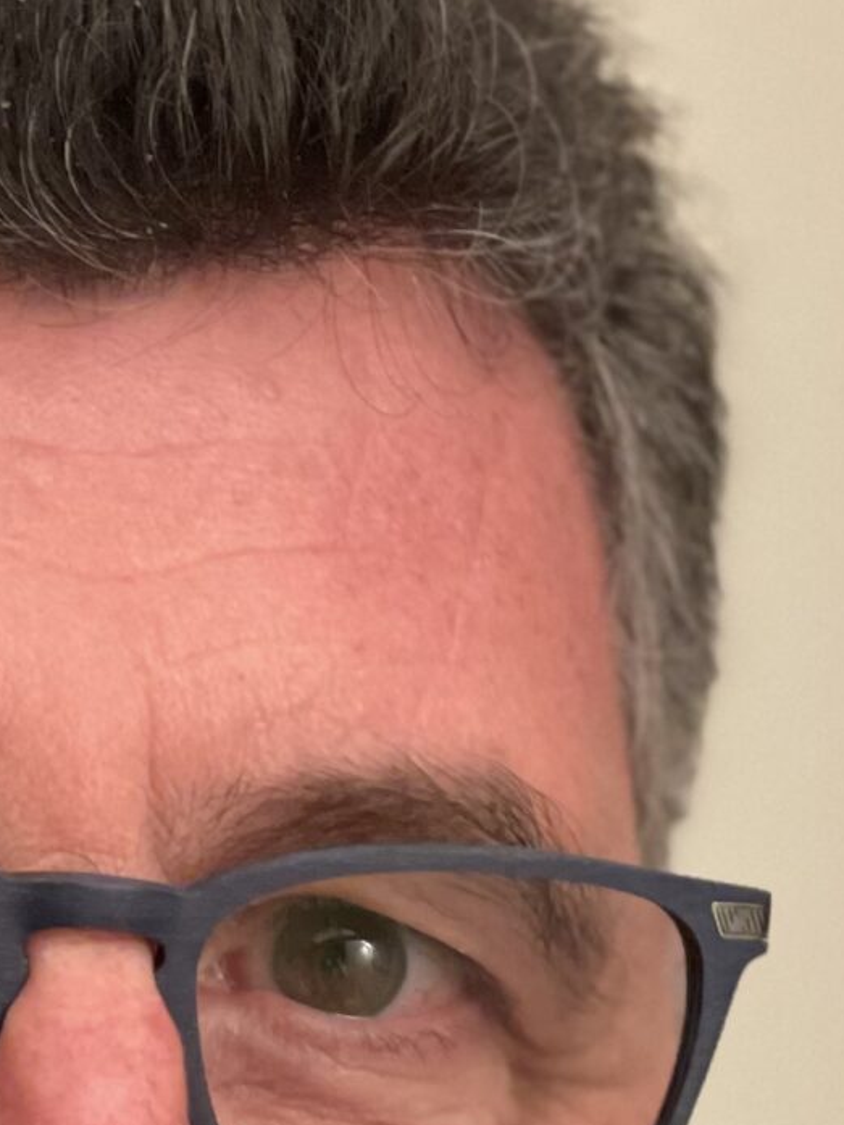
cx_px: -63
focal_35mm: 191
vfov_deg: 10.2
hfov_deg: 7.7
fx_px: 6207
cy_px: 1291
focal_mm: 6
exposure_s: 1/33
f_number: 2
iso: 320
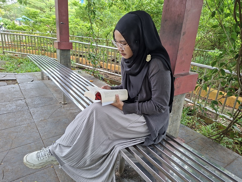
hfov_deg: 73.9
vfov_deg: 58.9
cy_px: 91
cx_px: 121
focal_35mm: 23
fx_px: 161
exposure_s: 1/100
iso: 320
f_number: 1.8
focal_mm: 5.54
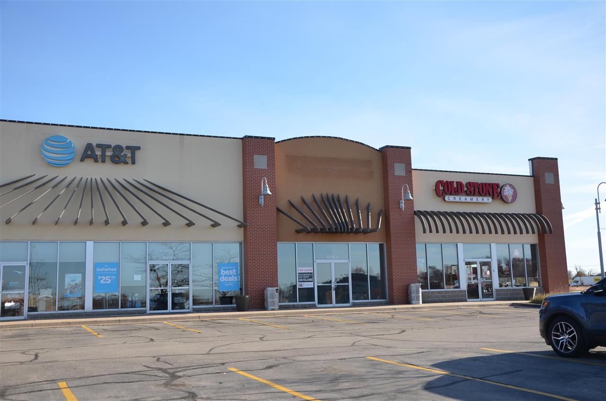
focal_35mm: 38
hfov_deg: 51.4
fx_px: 630
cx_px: 303
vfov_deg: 35.3
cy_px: 200
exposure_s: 1/250
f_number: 6.3
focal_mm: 25
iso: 100
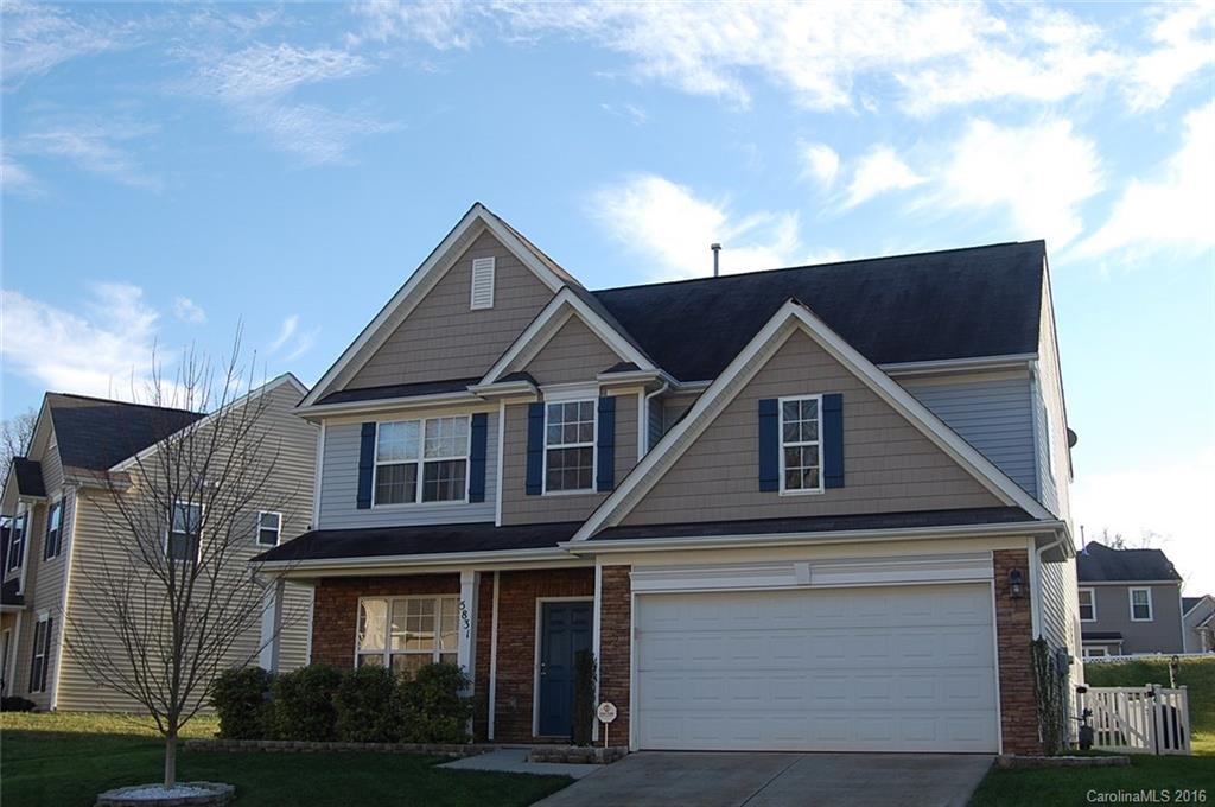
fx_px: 1315
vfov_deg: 34.1
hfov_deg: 49.6
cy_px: 404
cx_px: 608
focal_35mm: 39
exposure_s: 1/200
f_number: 7.1
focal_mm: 26
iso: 200
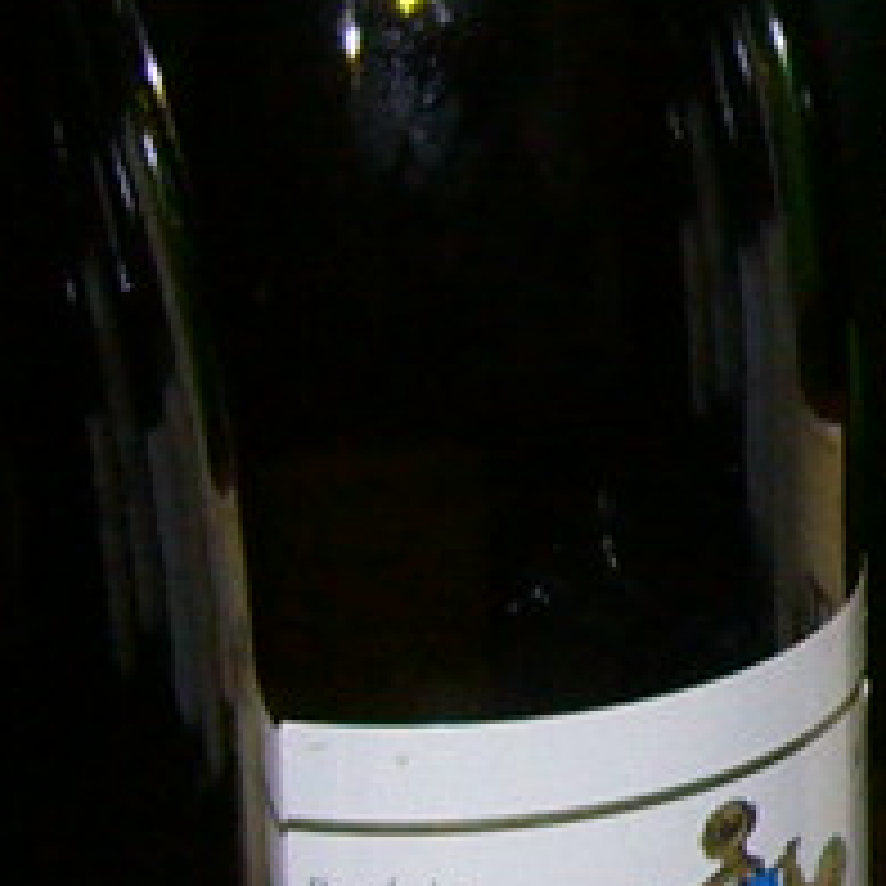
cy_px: 292
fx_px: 7268
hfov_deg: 6.6
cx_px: 2280
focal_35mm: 251
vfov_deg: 7.0
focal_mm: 5.8
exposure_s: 1/60
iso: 100
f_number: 2.8
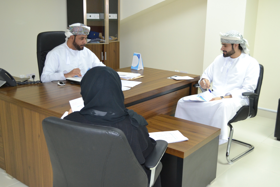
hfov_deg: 49.6
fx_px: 303
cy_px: 94
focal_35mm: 39
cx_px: 140
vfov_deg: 34.2
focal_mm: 26
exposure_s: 1/60
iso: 1400
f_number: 4.2
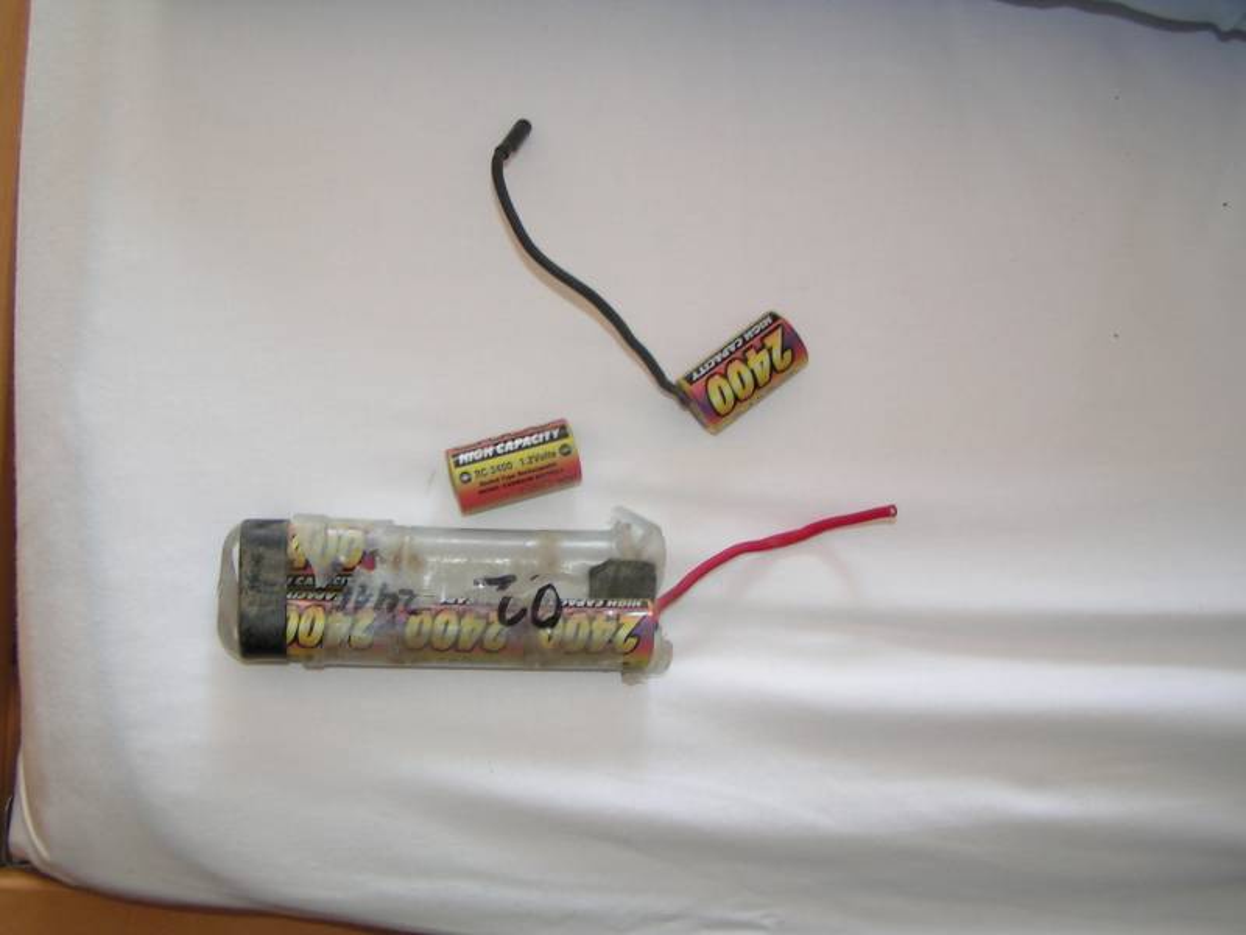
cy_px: 468
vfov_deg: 37.7
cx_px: 623
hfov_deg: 49.0
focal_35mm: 38
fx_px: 1368
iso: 50
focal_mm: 5.8
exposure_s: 1/80
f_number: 2.8
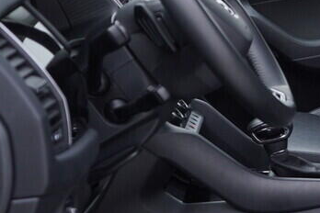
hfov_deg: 17.6
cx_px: 456
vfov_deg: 12.8
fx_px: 942
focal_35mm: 106
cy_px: 31
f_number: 3.2
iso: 125
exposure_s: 1/50
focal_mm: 24
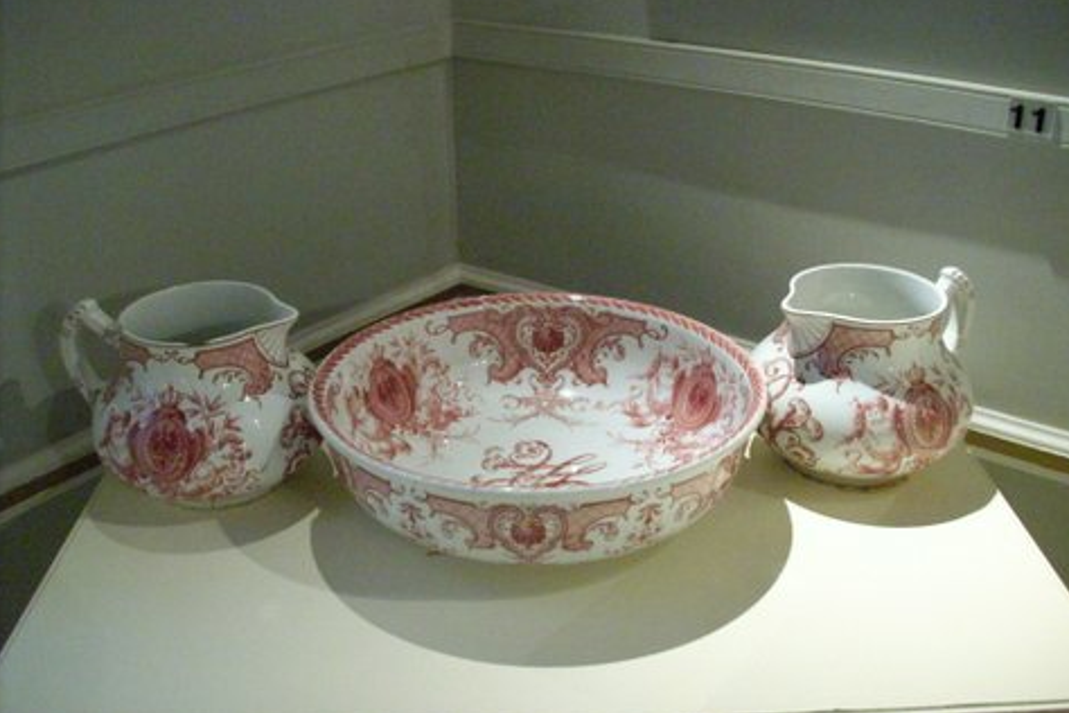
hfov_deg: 49.6
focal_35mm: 39
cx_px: 534
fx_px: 1158
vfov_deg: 34.2
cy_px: 356
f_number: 2.8
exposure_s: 1/18.7
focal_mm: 6.2
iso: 800
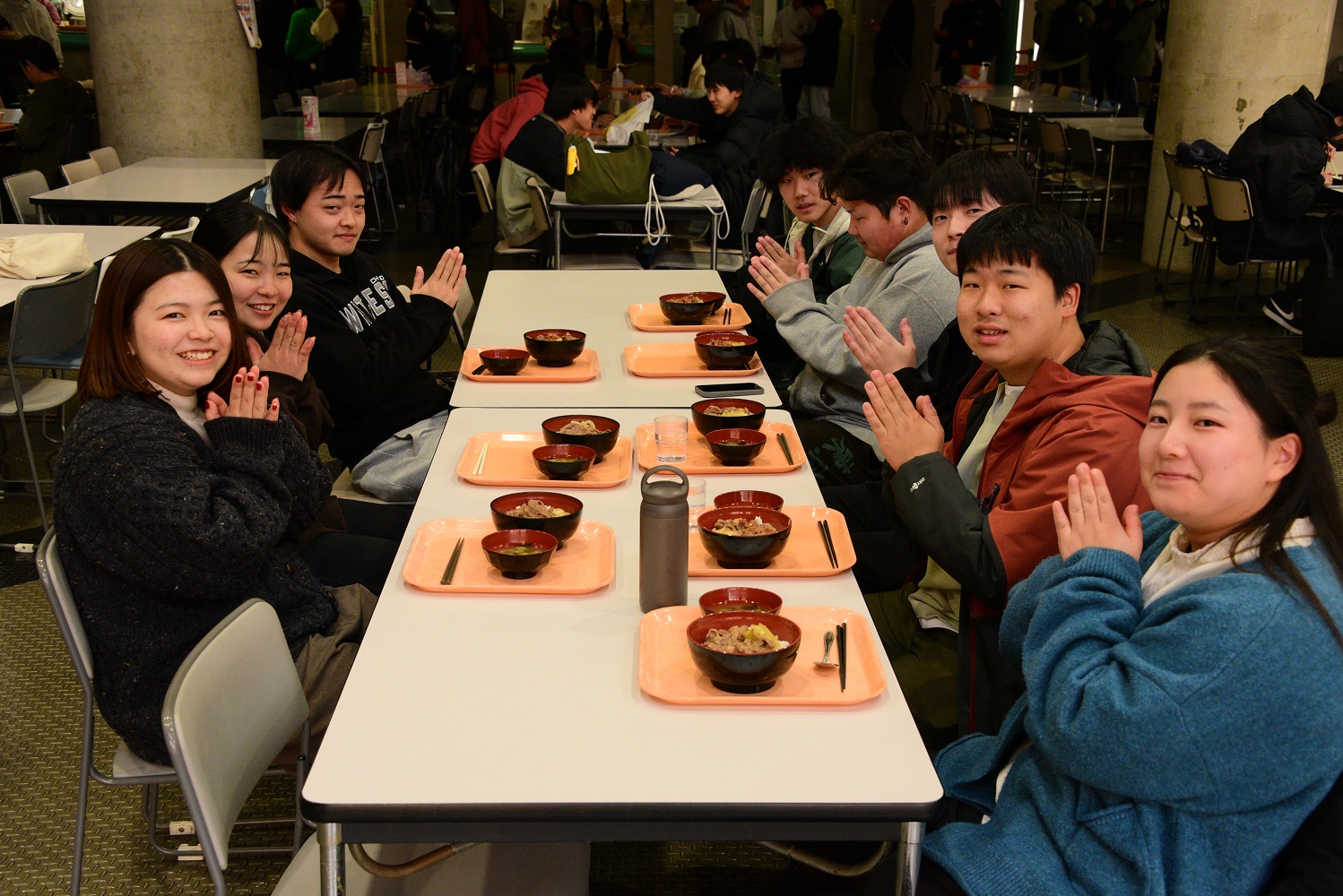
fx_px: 1642
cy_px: 448
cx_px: 672
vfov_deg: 30.5
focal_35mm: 44
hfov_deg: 44.5
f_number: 7.1
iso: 3200
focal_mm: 44
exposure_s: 1/200
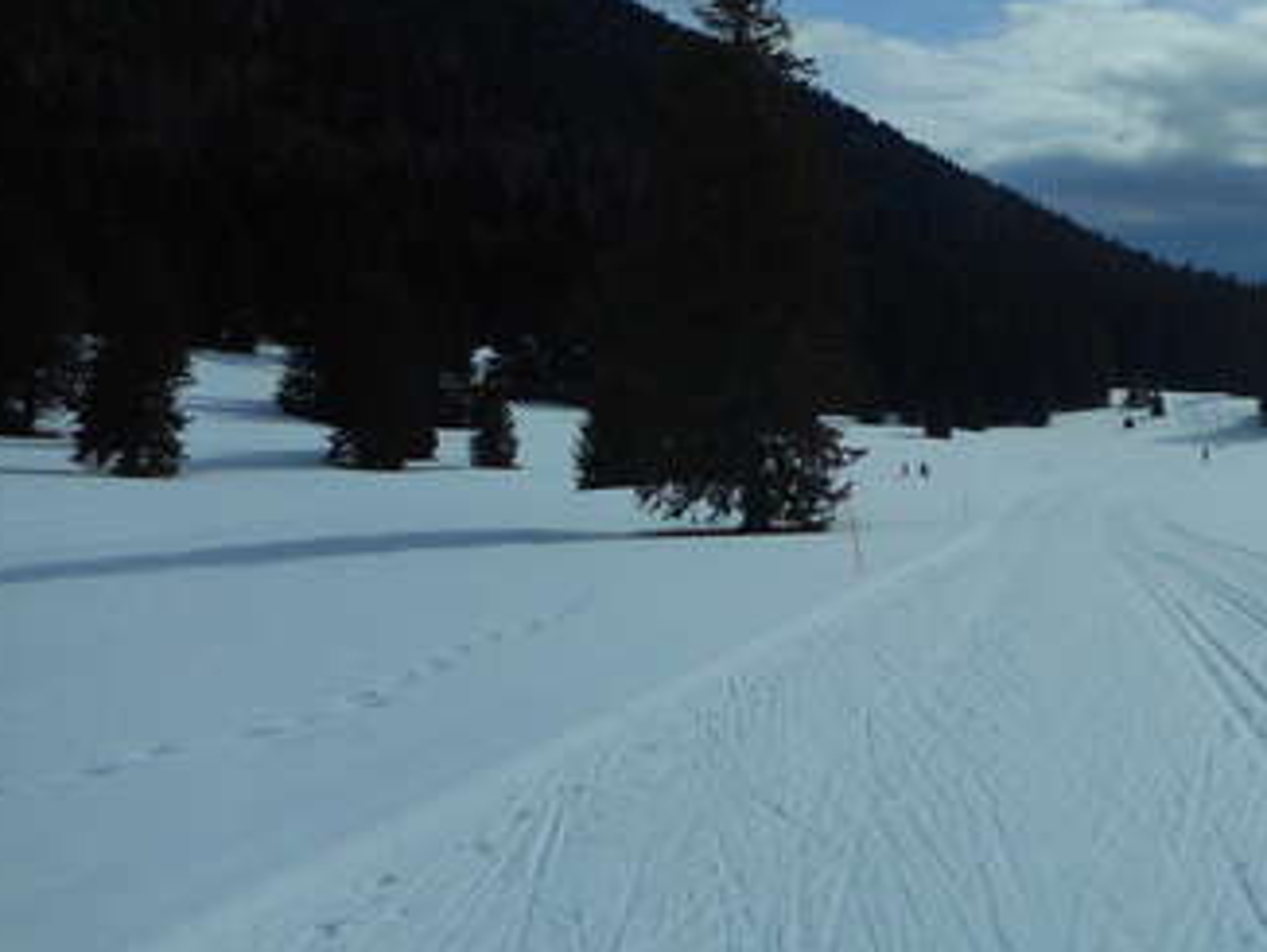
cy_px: 214
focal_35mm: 46
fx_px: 1685
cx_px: 1139
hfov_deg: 38.4
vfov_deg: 30.9
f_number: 10.5
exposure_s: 1/500
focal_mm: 4.5
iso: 80
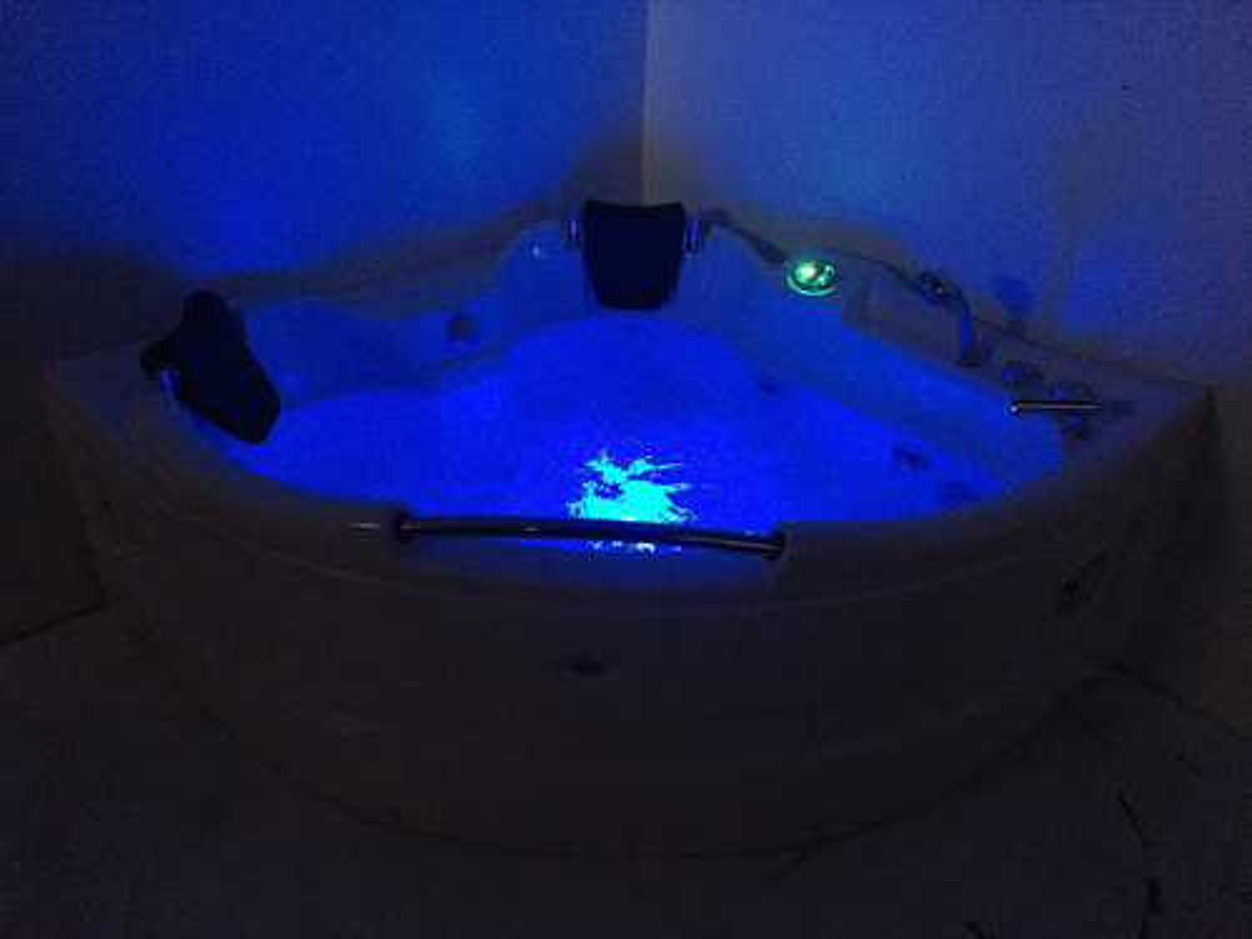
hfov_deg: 61.7
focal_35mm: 29
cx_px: 626
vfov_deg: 48.2
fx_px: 1049
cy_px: 470
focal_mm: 4.15
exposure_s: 1/17
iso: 800
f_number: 2.2
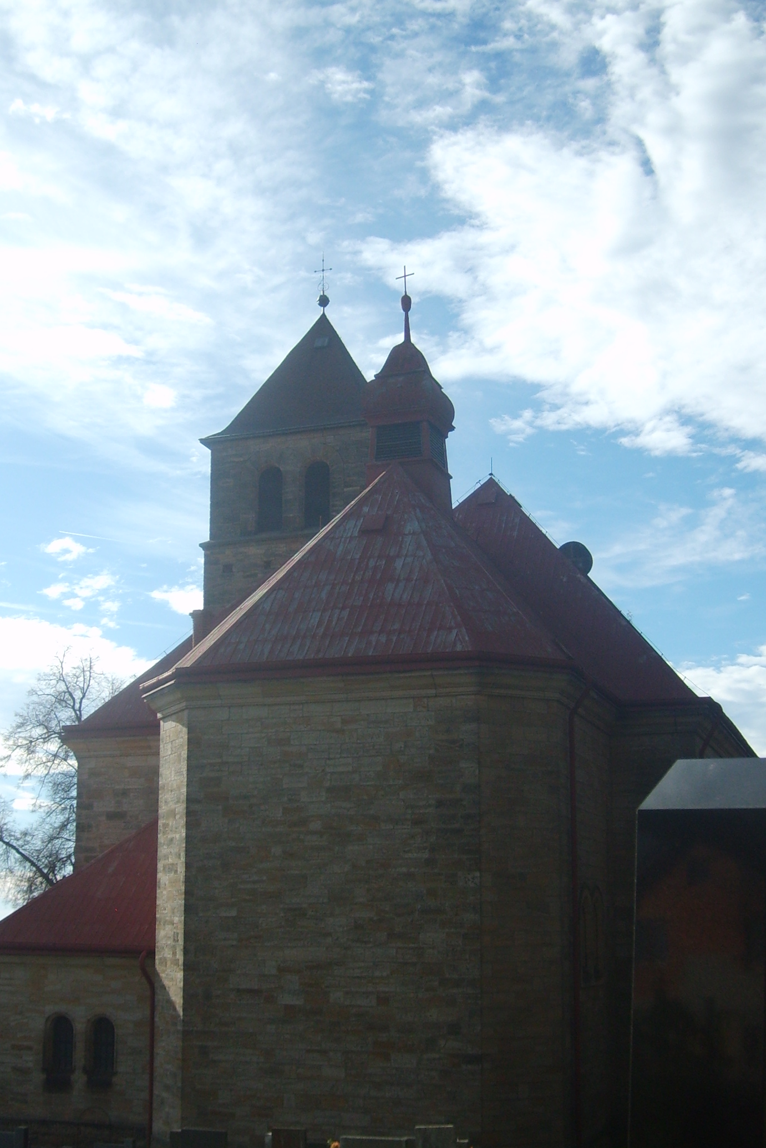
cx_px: 317
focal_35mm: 45
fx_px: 1436
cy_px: 652
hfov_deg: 29.8
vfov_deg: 43.5
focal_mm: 5.8
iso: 50
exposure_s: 1/250
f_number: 7.1
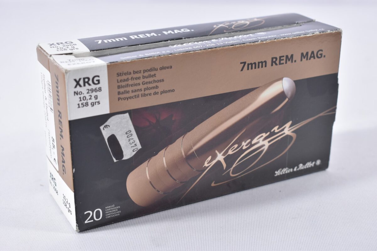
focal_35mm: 60
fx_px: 628
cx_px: 188
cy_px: 126
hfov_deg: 33.4
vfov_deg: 22.6
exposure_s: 1/50
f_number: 5
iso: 640
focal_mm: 40
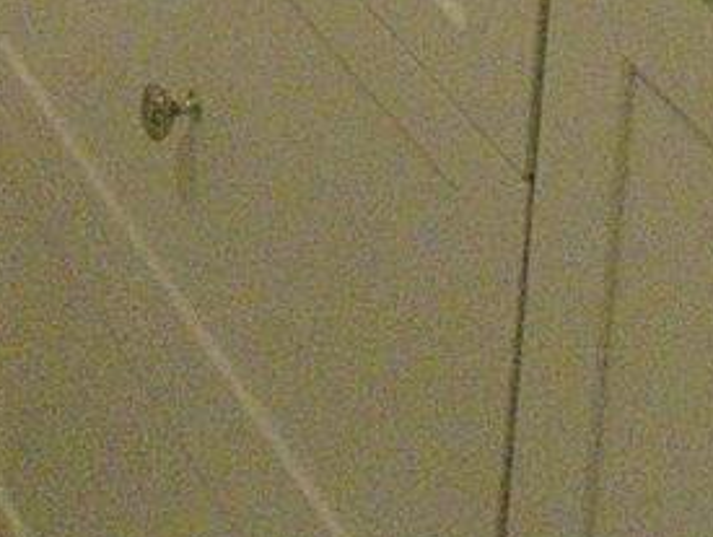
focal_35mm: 151
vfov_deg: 9.1
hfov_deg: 13.1
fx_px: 3114
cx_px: 438
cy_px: -610
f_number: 3.2
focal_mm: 4.6
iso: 800
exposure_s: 1/200
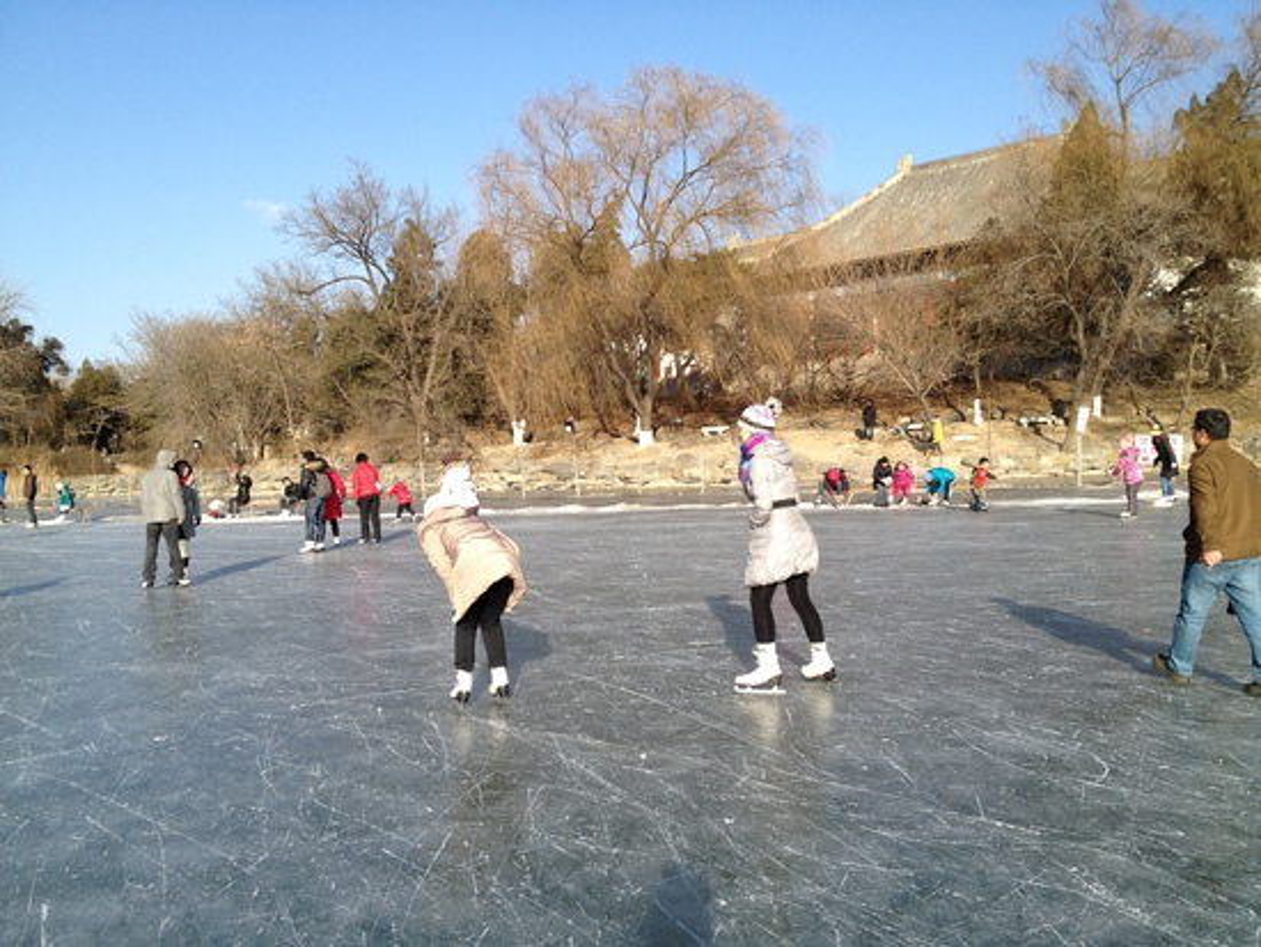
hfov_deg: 52.6
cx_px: 630
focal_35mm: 35
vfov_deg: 40.7
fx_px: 1276
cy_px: 474
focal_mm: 4.28
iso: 64
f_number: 2.4
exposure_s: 1/1255
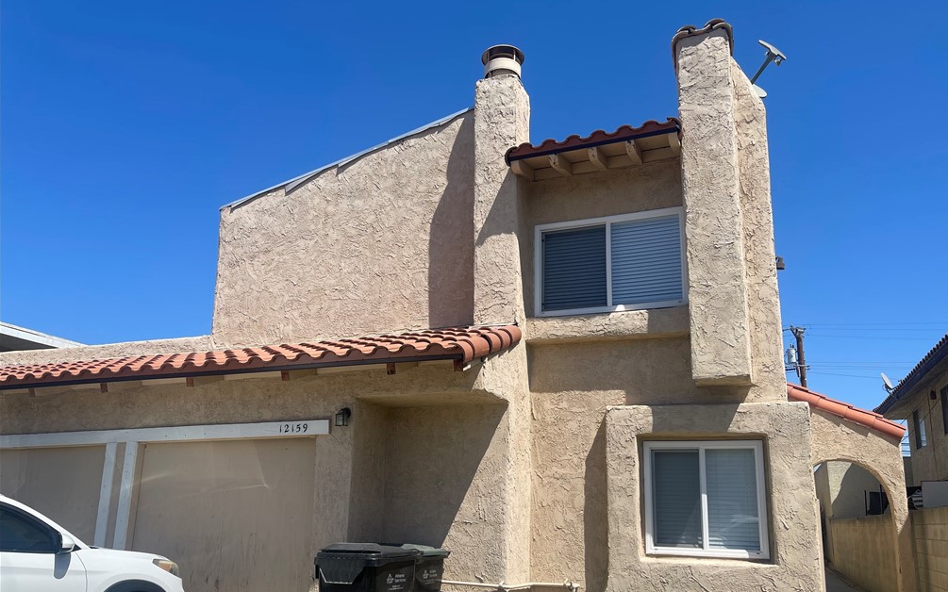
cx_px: 482
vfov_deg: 45.8
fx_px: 698
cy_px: 350
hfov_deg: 68.4
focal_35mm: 27
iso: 32
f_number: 1.6
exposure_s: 1/3922
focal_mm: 5.1
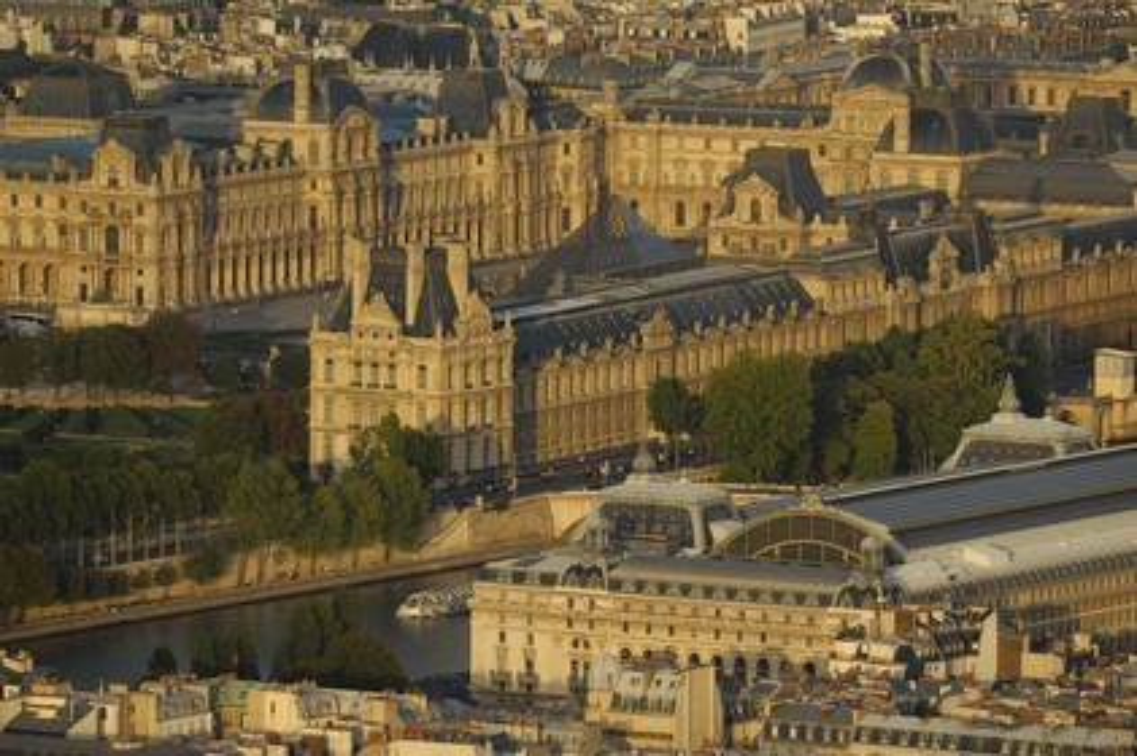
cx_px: 568
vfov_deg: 3.1
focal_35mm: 450
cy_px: 378
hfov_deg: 4.6
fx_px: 14201
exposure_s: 1/400
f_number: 4.8
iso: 100
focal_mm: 300
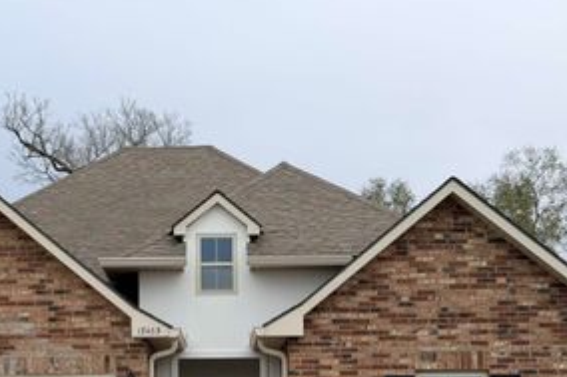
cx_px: 110
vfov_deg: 15.4
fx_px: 1385
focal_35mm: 88
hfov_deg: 22.8
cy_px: 328
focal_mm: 6.76
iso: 64
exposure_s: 1/1678
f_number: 1.78
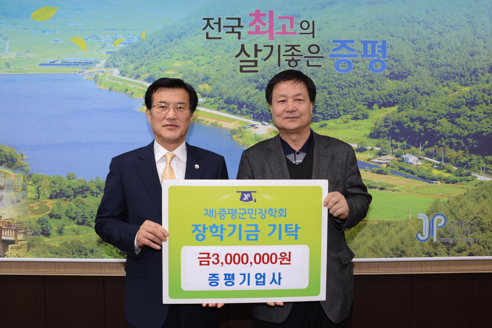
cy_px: 164
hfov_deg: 58.7
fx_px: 437
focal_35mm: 32
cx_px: 246
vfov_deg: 41.1
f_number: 7.1
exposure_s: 1/60
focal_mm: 32
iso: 800
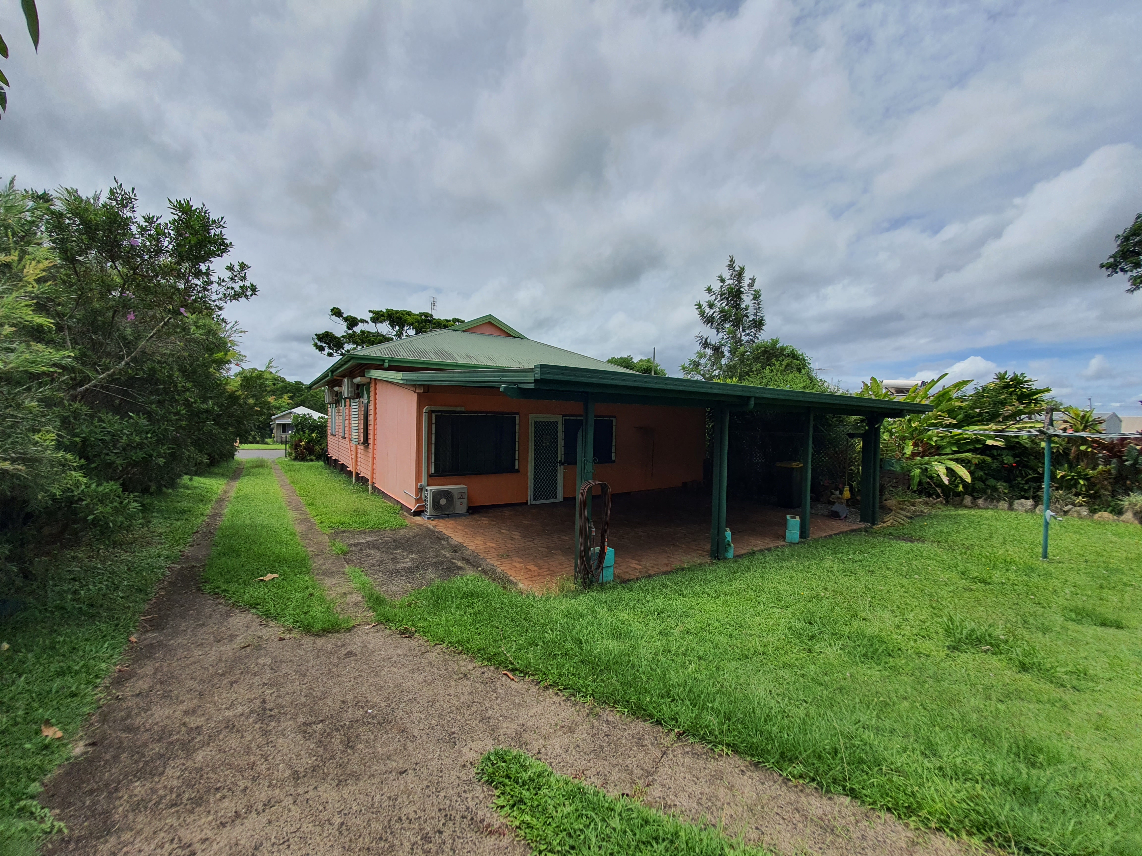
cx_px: 571
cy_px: 428
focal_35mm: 13
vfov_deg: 89.9
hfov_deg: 106.2
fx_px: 429
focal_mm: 1.8
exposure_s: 1/1860
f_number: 2.2
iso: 50
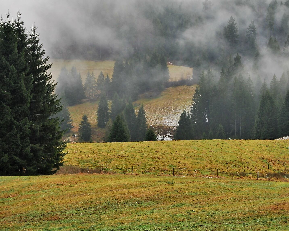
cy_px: 87
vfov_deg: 14.4
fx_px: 913
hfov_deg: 18.0
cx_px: 152
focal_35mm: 107
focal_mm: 45
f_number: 5.6
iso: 125
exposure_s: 1/125
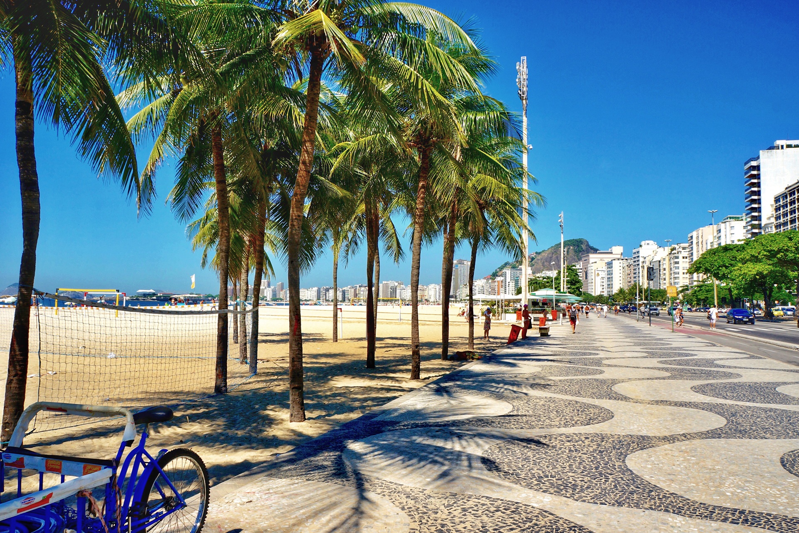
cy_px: 266
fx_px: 599
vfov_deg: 47.9
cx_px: 400
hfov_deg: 67.4
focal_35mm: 27
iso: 100
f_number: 13
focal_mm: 18
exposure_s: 1/125
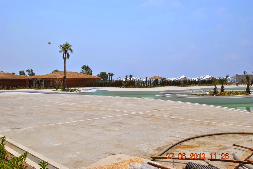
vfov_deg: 37.0
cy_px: 84
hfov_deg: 53.1
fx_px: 253
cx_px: 126
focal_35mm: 36
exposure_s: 1/320
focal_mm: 24
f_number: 9
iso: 100
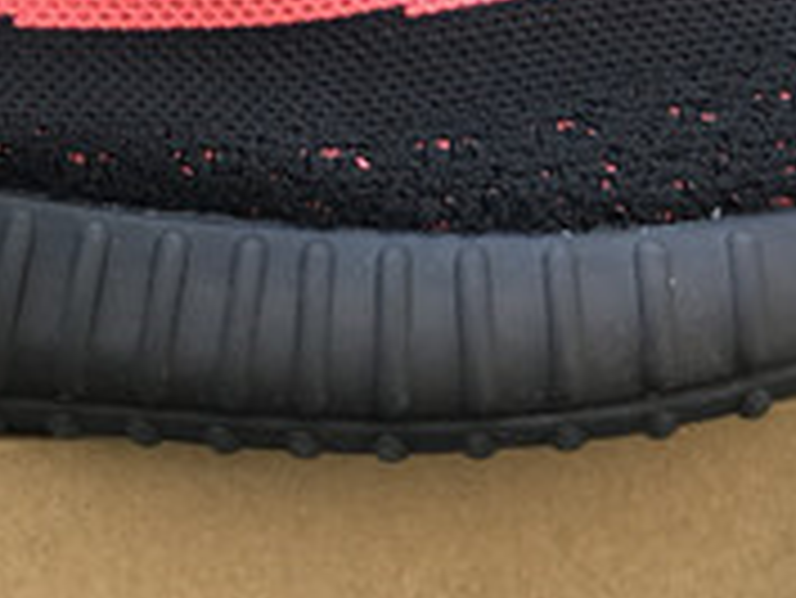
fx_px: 5408
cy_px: -38
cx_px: 76
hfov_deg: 8.4
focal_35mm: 235
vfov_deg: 6.3
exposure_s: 1/100
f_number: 2.8
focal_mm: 6.6
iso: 32
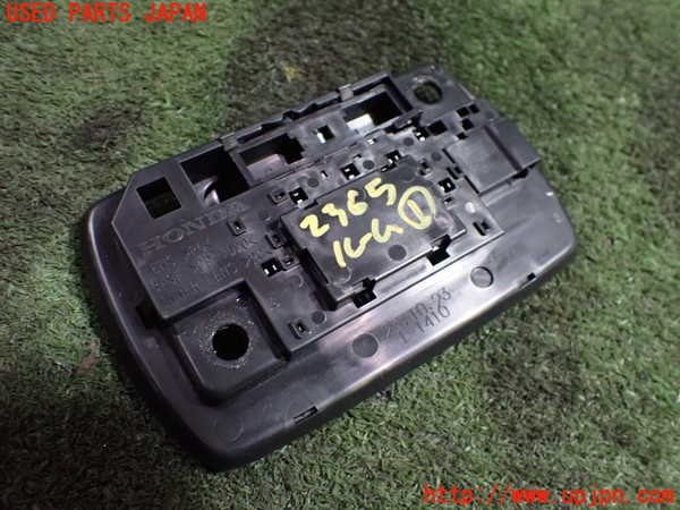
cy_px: 255
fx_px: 589
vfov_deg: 46.8
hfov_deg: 60.0
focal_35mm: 30
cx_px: 340
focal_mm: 5.4
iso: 800
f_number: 2.3
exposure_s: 1/60
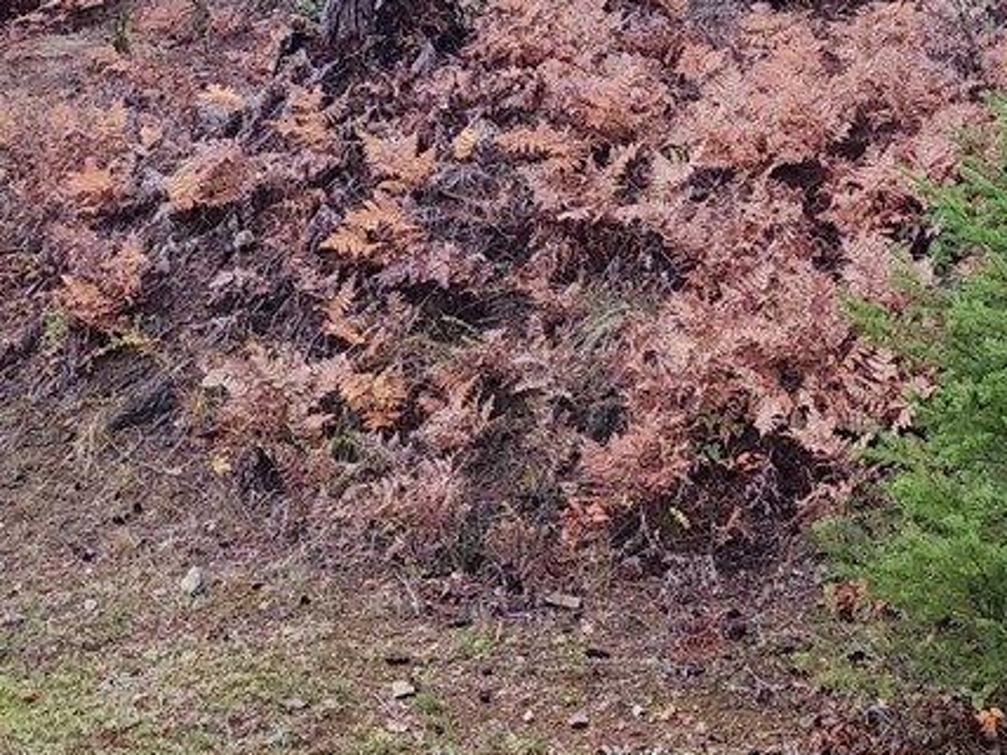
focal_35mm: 86
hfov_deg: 22.7
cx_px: 598
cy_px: -334
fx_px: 2502
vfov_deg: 15.9
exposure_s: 1/120
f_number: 1.8
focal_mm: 6.4
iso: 1000
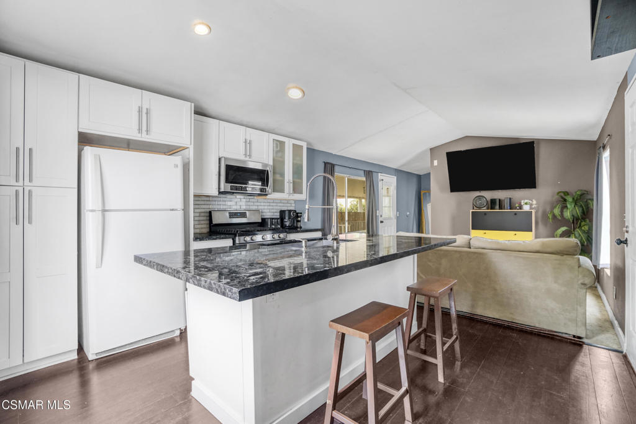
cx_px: 318
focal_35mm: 15
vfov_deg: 77.3
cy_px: 212
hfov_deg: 100.4
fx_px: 265
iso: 1000
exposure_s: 1/50
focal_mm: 10
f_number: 4
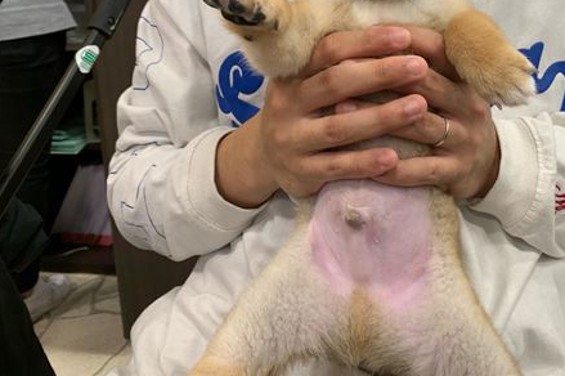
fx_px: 580
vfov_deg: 35.5
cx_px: 367
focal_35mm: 37
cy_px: 120
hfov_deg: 51.2
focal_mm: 4.25
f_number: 1.8
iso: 80
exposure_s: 1/60
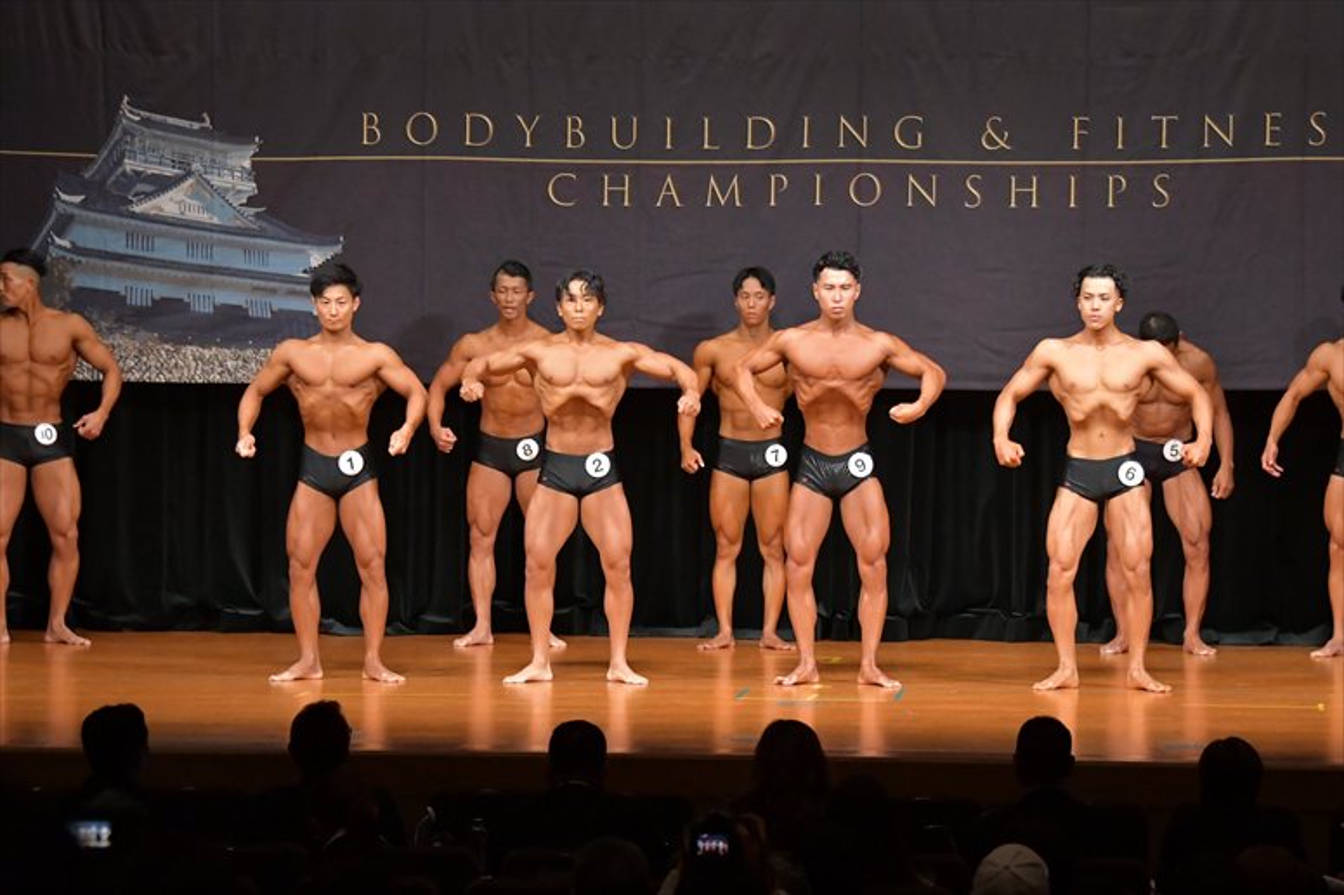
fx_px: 5597
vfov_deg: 9.1
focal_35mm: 150
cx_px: 672
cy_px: 448
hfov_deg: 13.7
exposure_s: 1/400
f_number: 5.6
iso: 6400
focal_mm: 100
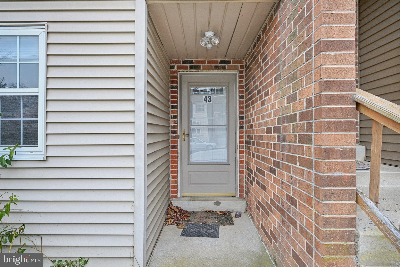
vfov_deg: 64.5
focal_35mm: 19
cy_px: 134
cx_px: 200
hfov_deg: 86.9
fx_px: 211
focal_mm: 19
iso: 800
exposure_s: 1/40
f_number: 8
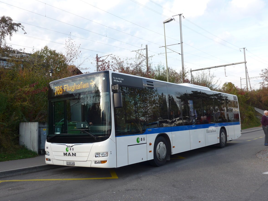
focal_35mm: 37
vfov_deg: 38.7
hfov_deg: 50.1
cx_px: 132
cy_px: 98
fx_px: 286
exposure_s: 1/500
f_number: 2.8
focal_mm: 7.5
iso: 80
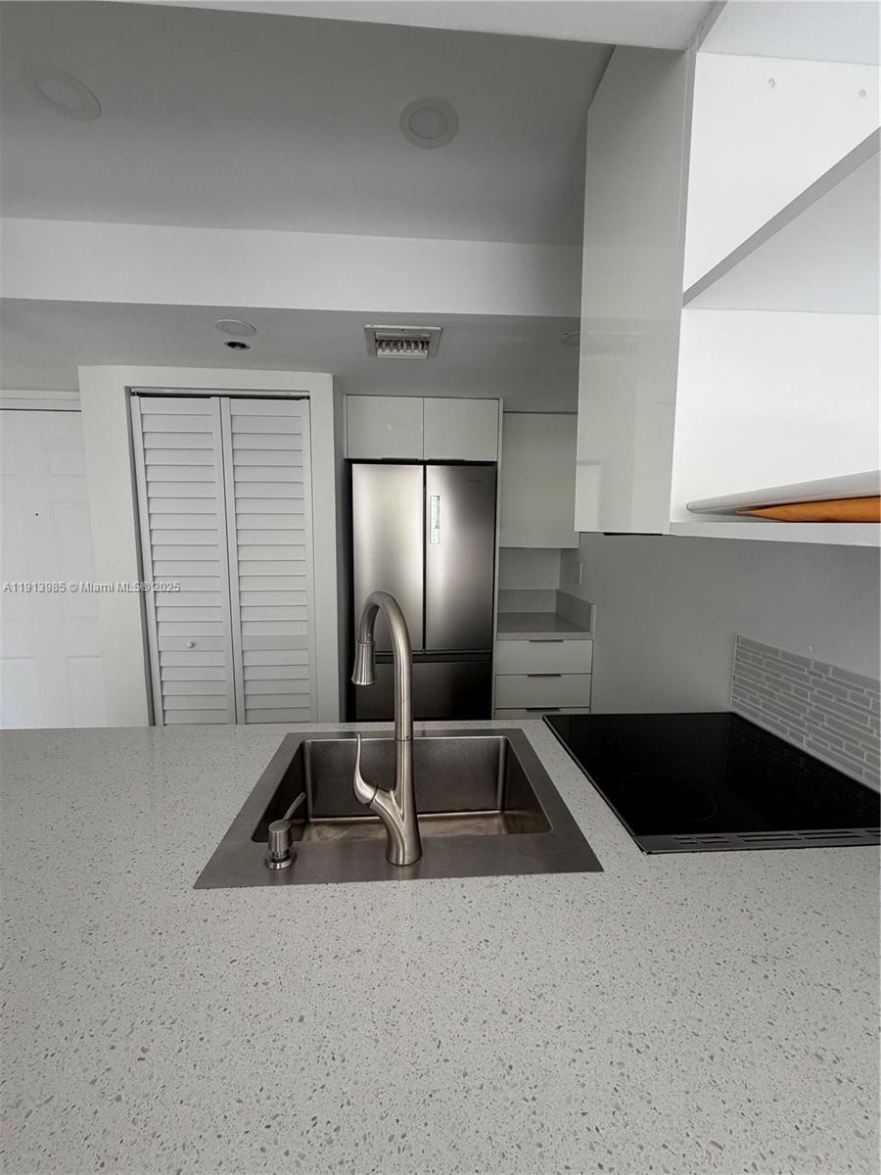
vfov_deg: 102.1
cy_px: 588
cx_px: 440
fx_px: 475
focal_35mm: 14
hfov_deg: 85.7
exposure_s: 1/121
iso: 160
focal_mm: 2.22
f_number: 2.2
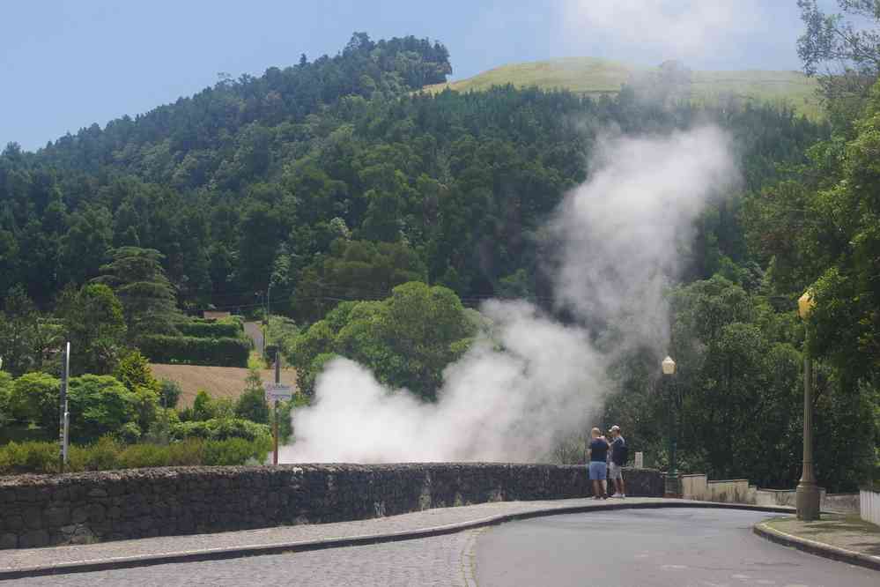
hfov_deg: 33.4
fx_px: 1467
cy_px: 294
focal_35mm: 60
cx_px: 440
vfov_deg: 22.6
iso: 200
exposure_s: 1/100
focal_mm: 40
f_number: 11
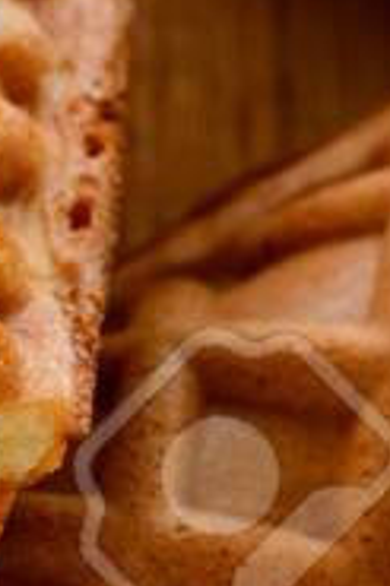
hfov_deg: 1.9
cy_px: -111
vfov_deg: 2.8
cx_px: 109
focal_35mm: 738
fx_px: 12014
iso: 160
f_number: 11
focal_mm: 105
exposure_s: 1/100
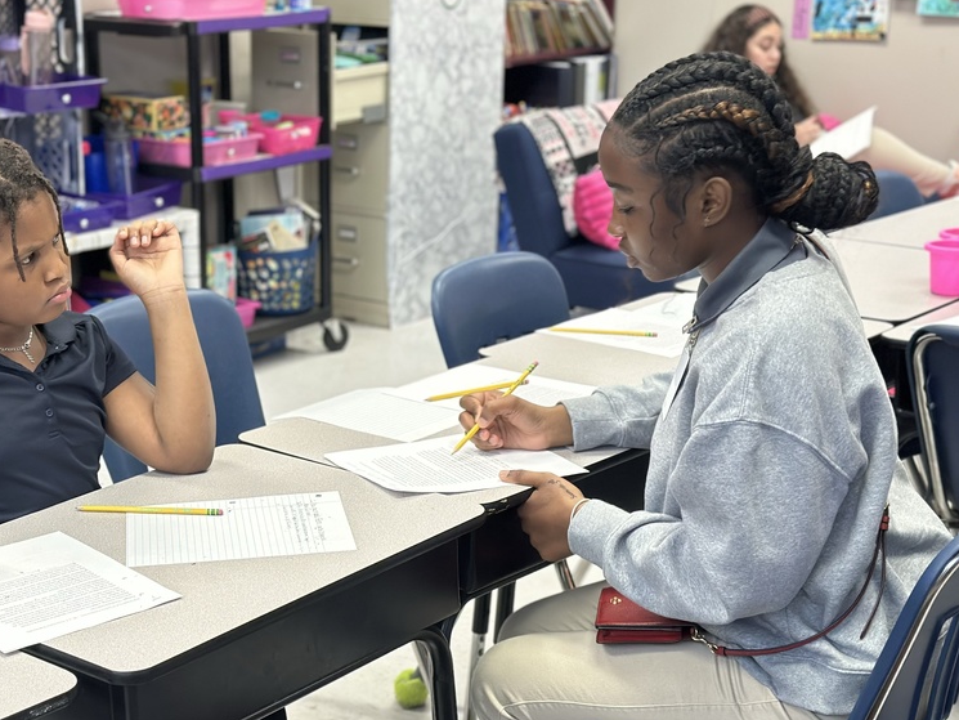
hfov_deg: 29.2
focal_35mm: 66
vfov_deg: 22.2
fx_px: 1829
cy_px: 468
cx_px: 335
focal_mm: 6.86
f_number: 1.78
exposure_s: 1/60
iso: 160
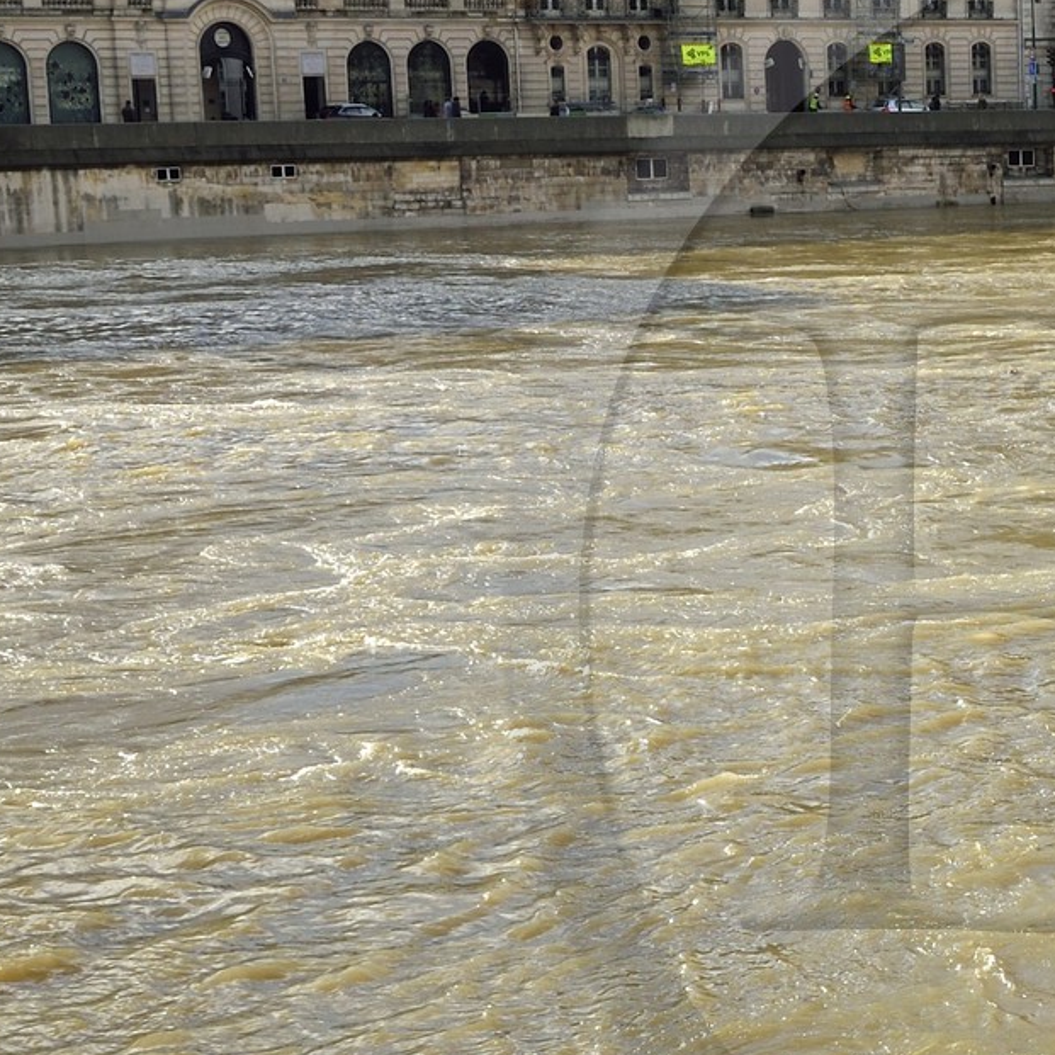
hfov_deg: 17.9
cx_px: 1283
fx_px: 3172
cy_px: 619
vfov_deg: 18.9
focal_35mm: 92
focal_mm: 28
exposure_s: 1/250
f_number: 14
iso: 200
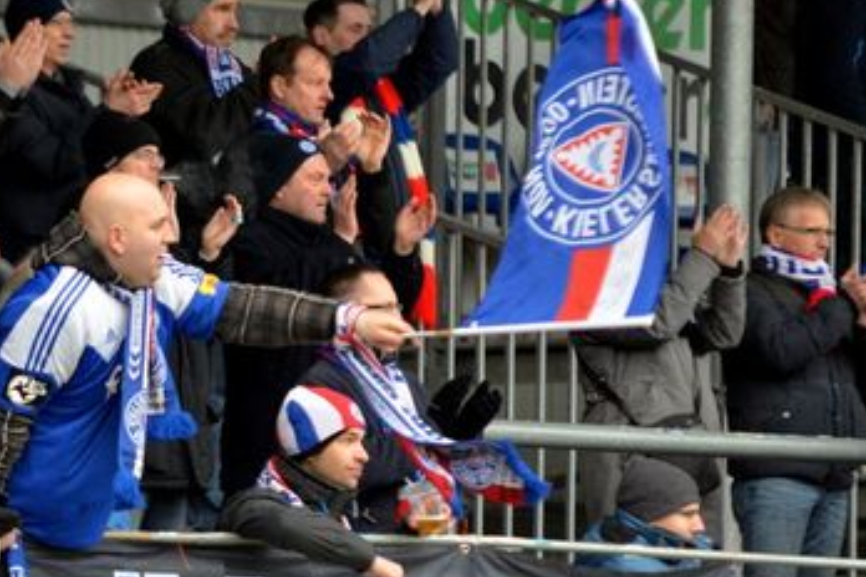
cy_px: 458
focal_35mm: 491
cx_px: 182
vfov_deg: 2.8
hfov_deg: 4.2
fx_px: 11810
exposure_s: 1/800
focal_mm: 200
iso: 800
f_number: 3.2
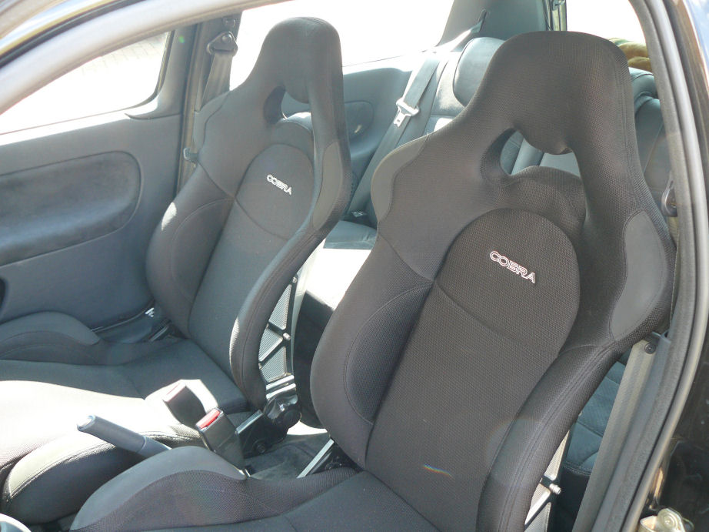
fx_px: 737
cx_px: 354
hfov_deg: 51.4
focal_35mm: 36
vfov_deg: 39.6
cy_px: 266
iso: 100
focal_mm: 6
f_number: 2.8
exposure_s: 1/30
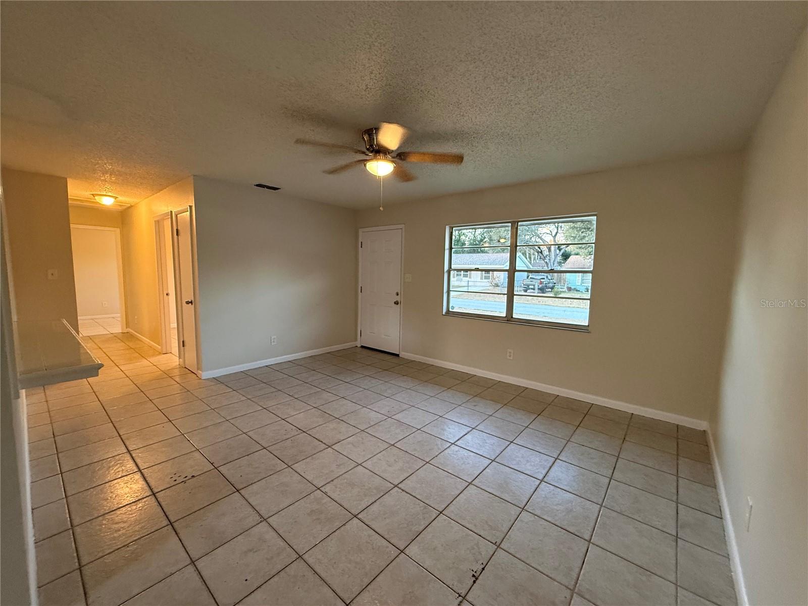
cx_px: 404
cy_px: 303
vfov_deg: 85.7
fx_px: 327
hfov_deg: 102.1
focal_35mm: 14
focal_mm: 2.22
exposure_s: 1/60
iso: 400
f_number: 2.2
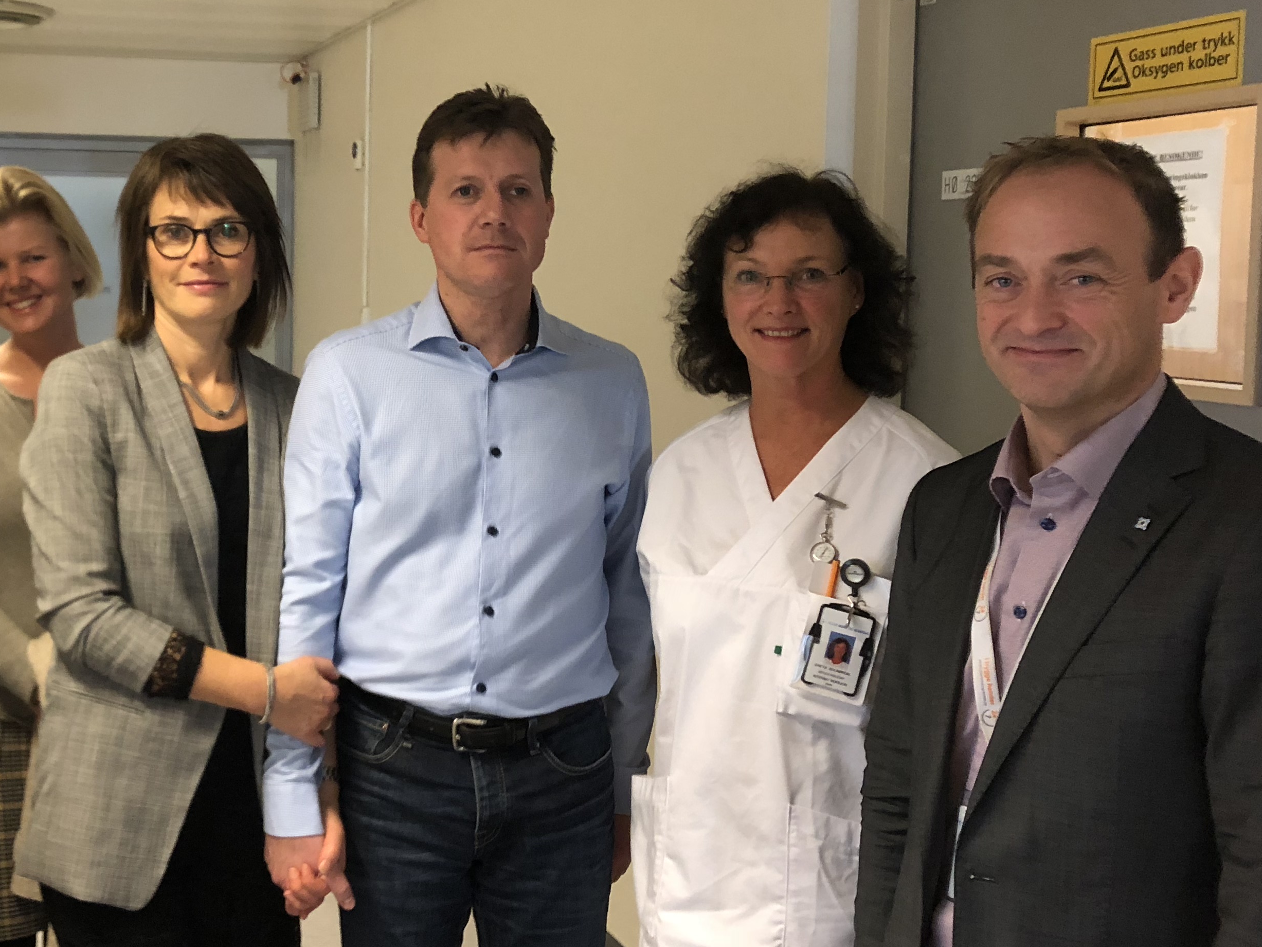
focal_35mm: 46
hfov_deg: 39.9
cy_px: 425
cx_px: 286
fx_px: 1677
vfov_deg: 31.5
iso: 100
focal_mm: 3.99
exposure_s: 1/14
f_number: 1.8
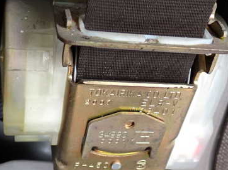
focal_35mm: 63
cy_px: 103
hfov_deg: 30.7
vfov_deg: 23.2
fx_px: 415
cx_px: 106
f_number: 2.7
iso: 200
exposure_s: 1/40
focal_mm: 6.83
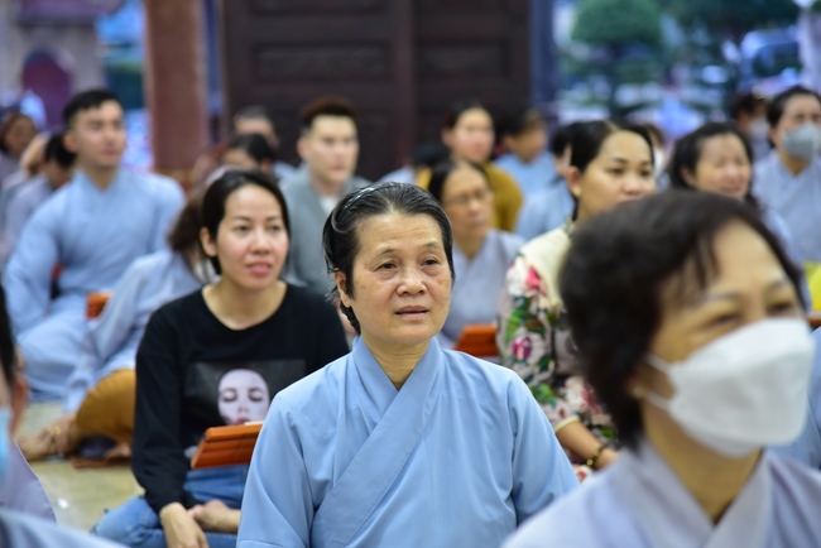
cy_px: 274
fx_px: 2738
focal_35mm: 120
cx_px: 410
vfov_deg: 11.4
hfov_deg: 17.1
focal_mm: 120
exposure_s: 1/50
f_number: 4
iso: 2500
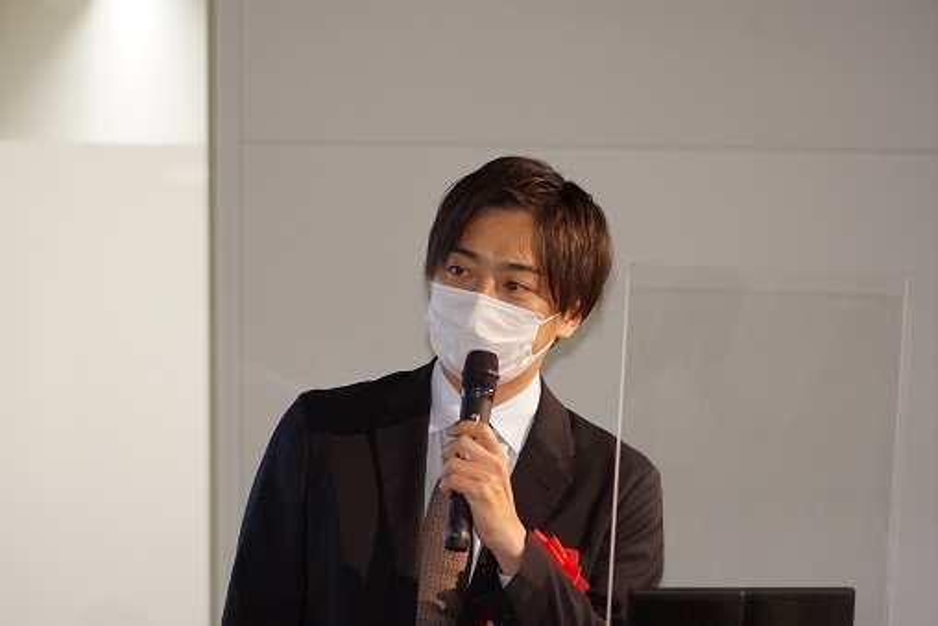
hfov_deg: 6.9
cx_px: 469
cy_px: 313
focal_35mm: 300
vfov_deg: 4.6
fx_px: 7818
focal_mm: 200
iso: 1250
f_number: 5.6
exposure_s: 1/160
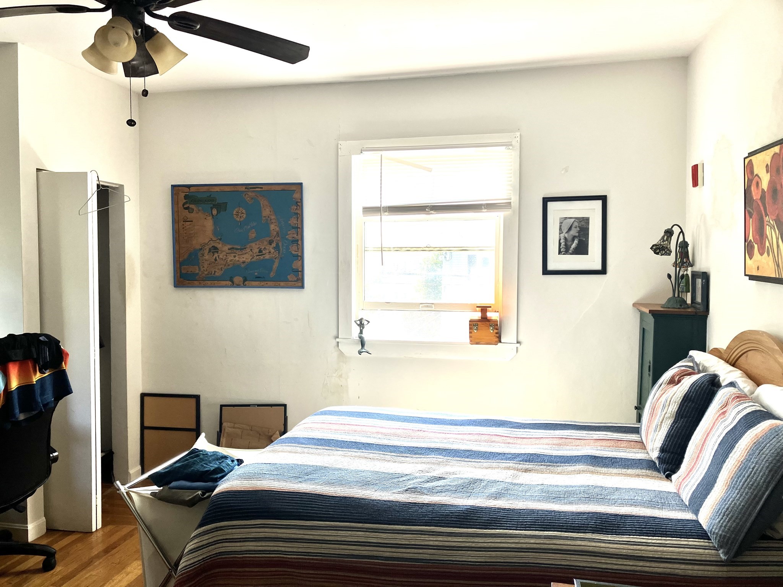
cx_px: 392
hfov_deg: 63.4
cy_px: 294
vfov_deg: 49.7
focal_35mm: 28
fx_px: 633
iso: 50
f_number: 1.8
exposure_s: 1/121
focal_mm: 3.99
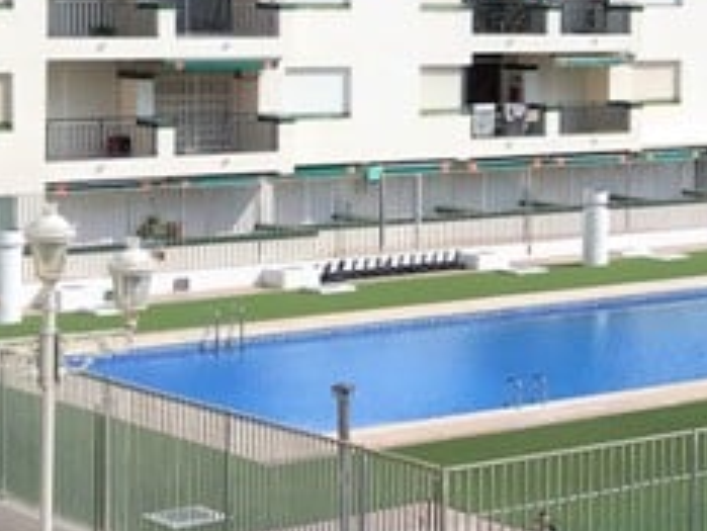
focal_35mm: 112
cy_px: 56
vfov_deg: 13.1
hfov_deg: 15.7
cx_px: 1162
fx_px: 2289
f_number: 2.2
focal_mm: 4.15
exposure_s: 1/4049
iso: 25
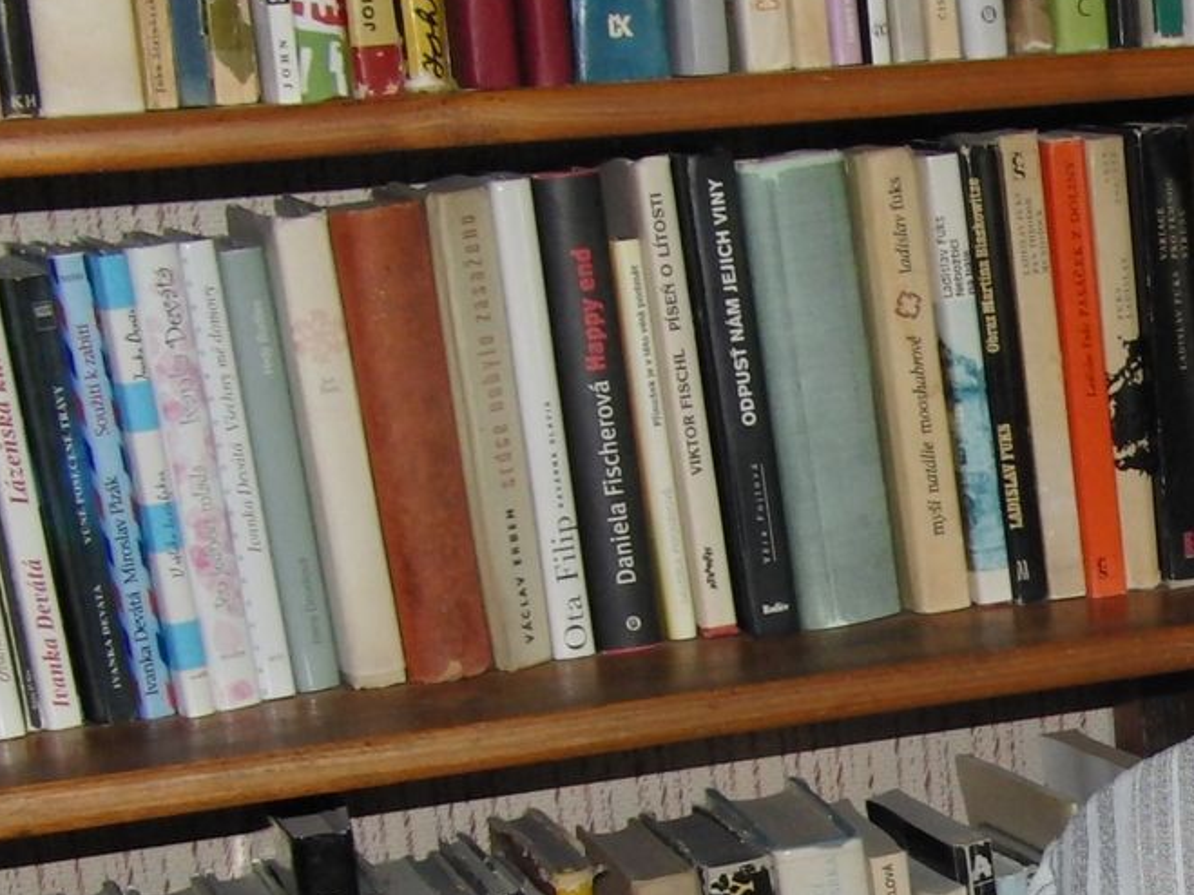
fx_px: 3483
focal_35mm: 101
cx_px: 1484
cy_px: 969
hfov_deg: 18.3
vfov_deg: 14.3
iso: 200
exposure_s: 1/60
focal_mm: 7.3
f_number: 2.7
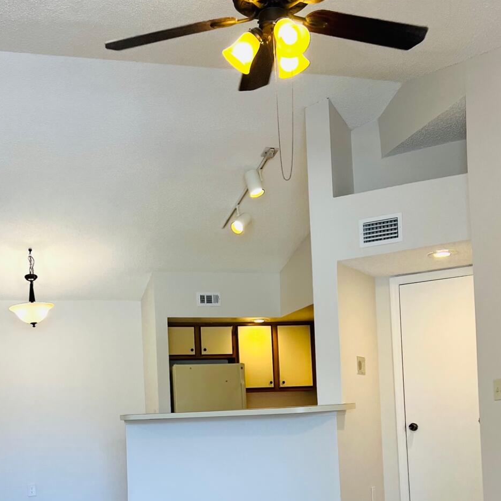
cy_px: 409
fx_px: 802
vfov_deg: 33.6
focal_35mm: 49
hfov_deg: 34.6
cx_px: 200
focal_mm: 5.7
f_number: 1.5
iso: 64
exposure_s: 1/121
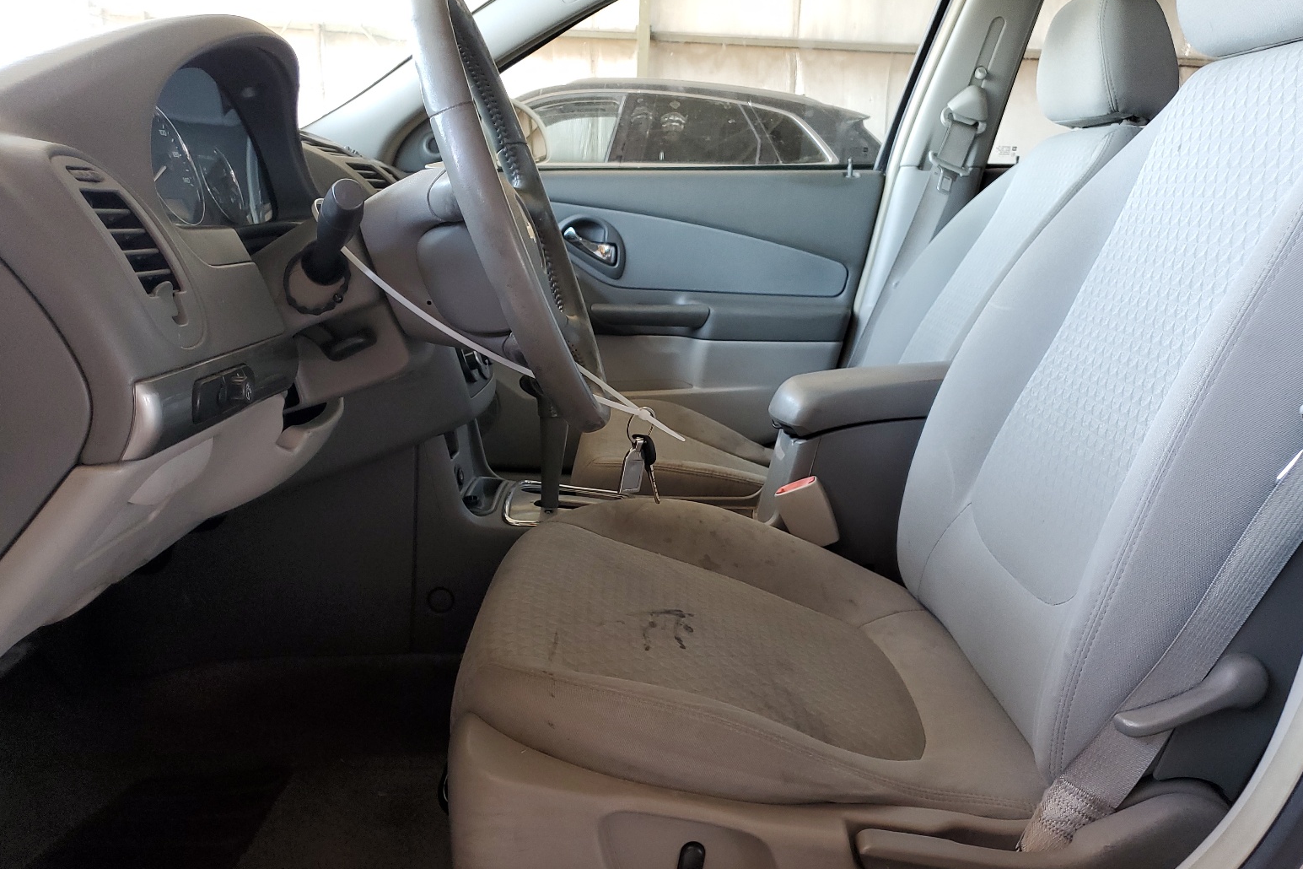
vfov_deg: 46.4
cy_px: 445
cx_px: 647
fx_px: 1013
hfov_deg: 65.5
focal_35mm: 28
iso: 83
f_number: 1.5
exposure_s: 1/60.2
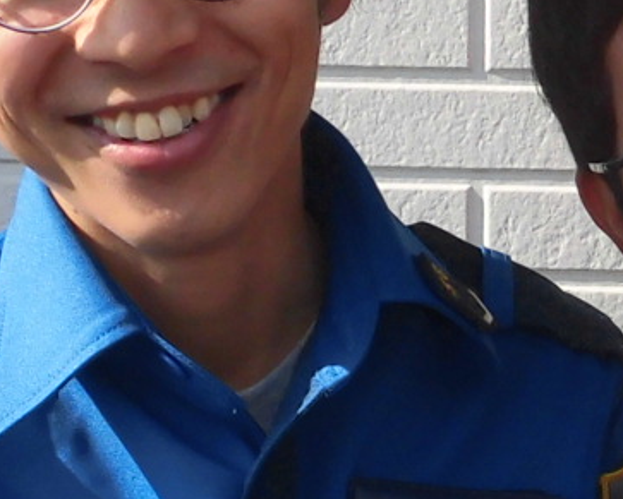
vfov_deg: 8.8
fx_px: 3248
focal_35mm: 176
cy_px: 449
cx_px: 786
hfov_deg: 10.7
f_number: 3.5
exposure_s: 1/800
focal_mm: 5.81
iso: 100
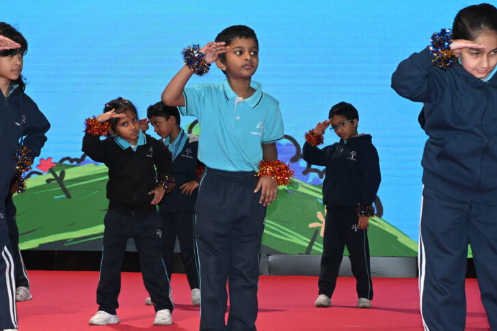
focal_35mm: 70
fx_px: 962
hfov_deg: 28.9
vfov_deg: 19.5
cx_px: 224
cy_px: 179
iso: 3200
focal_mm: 33
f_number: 7.1
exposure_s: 1/200
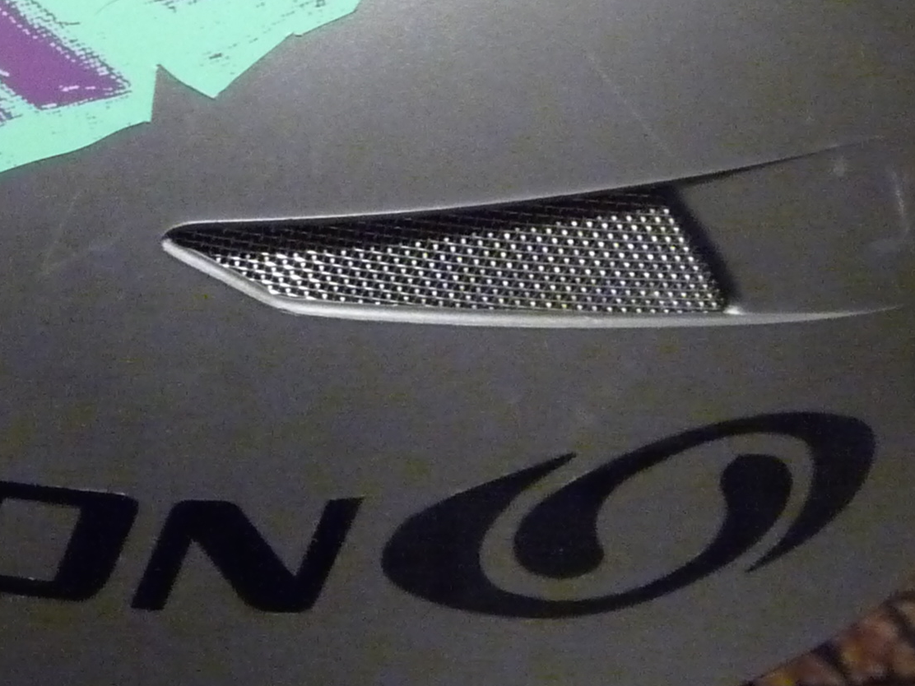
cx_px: -117
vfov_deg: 16.8
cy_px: 119
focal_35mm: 87
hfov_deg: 21.3
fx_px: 2300
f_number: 3.3
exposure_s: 1/30
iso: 800
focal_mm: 4.7
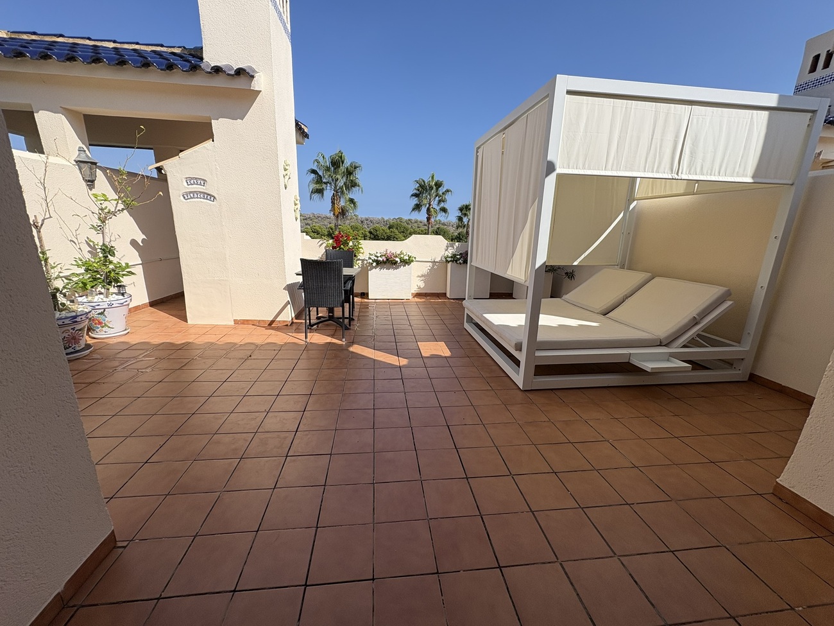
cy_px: 313
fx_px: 337
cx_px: 417
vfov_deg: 85.7
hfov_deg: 102.1
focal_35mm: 14
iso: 50
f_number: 2.2
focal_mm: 2.22
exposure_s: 1/2146
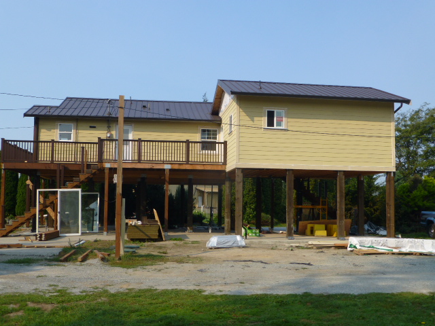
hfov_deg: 47.9
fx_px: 490
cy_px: 163
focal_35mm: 39
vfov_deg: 36.8
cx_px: 218
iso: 100
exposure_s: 1/640
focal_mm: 6.9
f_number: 3.9
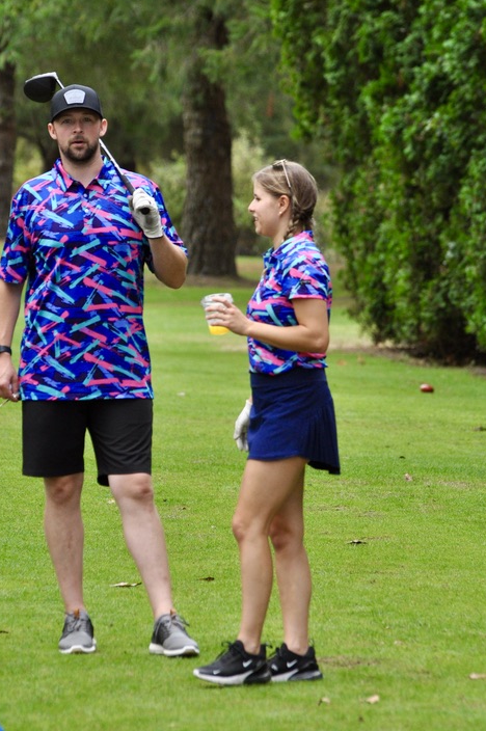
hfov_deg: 4.1
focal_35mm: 336
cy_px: 332
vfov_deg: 6.1
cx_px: 126
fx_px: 6812
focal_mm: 145
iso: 560
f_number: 4.8
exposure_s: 1/1000
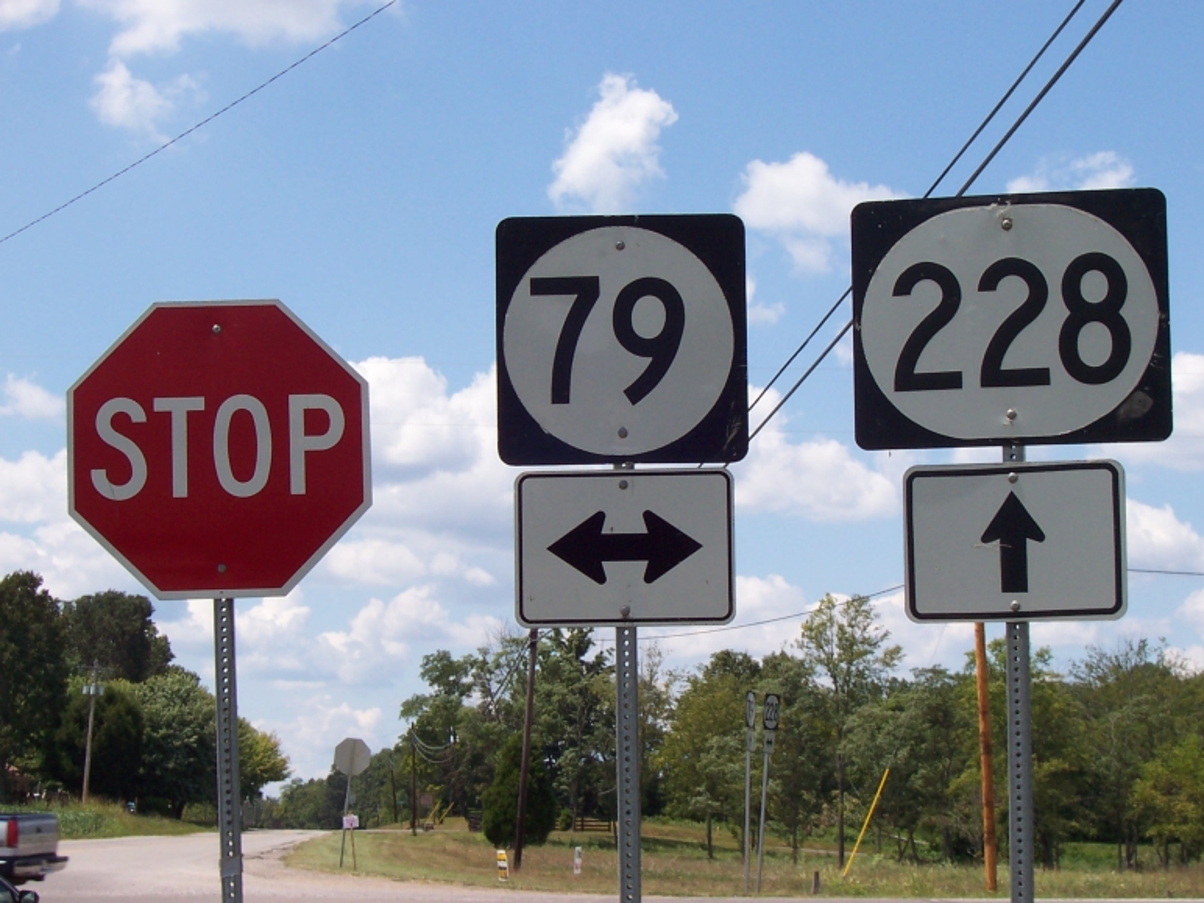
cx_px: 602
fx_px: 2469
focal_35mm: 71
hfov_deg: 27.4
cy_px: 452
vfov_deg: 20.7
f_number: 6.7
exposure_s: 1/350
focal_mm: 10.8
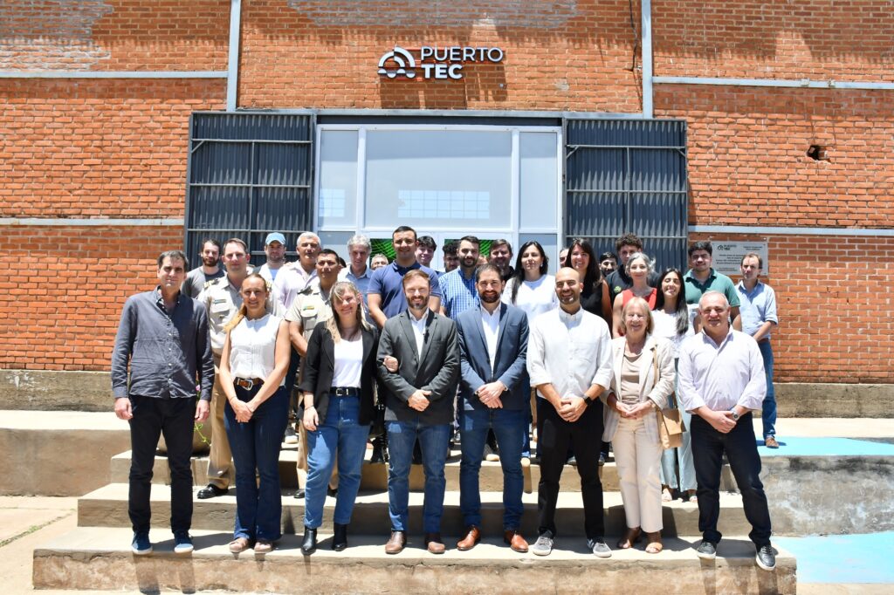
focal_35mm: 30
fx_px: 745
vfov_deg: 43.6
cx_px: 447
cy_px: 298
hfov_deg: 61.9
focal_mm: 20
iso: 100
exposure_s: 1/250
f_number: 8
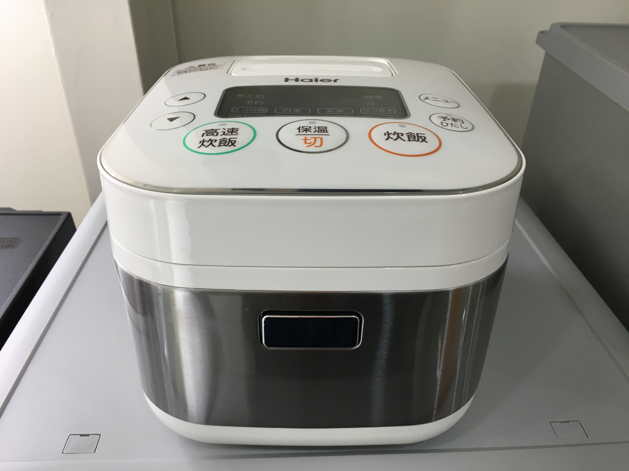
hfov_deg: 61.7
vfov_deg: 48.2
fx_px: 527
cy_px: 236
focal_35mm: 29
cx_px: 314
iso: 32
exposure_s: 1/33
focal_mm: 4.15
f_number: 2.2
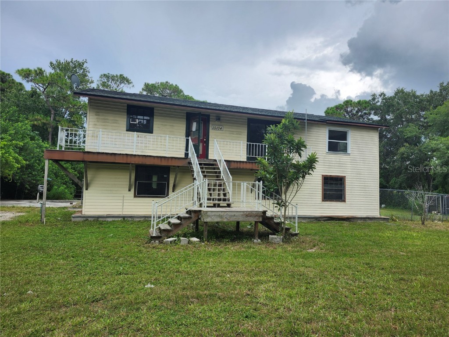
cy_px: 168
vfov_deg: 58.9
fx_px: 298
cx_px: 224
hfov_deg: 73.9
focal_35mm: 23
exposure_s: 1/535
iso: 25
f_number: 1.8
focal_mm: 5.54
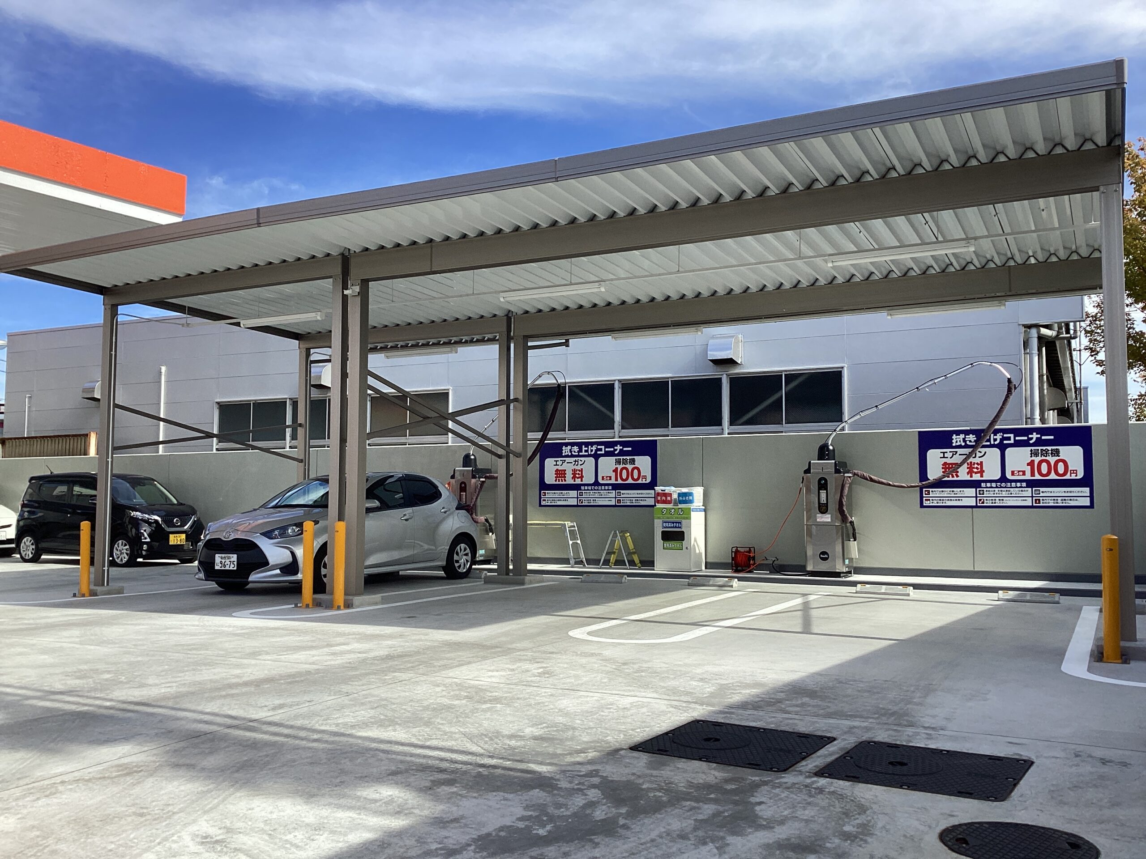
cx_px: 573
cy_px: 430
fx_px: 1026
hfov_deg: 58.4
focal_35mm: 31
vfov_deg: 45.4
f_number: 2.4
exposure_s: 1/959
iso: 25
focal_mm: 3.3
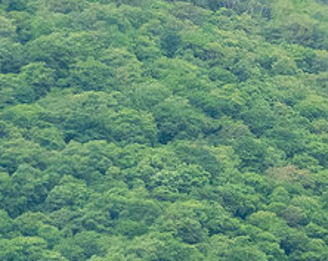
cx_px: 229
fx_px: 6146
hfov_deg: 3.1
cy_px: 697
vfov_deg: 2.4
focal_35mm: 634
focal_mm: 45
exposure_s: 1/400
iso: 400
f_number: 5.6
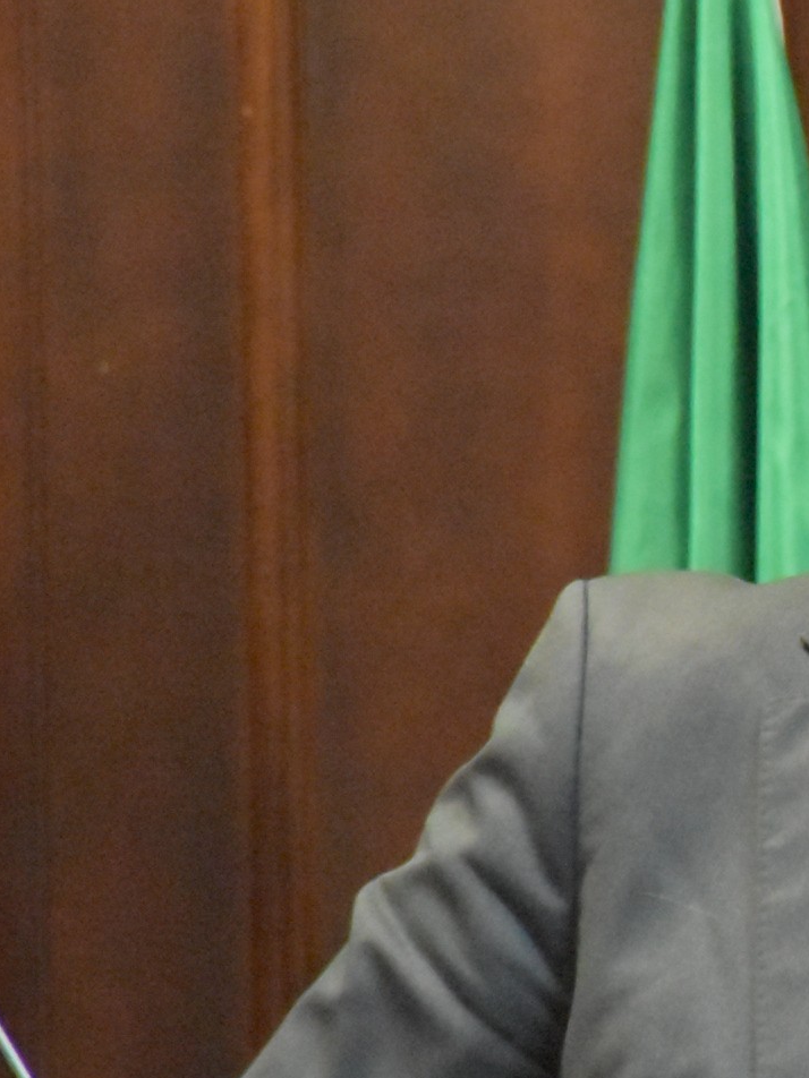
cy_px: 823
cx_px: 1183
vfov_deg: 3.1
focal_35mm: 635
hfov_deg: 2.3
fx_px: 19787
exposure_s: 1/80
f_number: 5.6
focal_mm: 140
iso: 12800
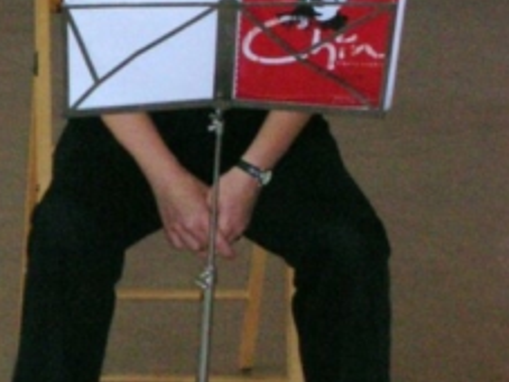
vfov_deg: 8.6
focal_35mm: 172
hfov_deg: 11.1
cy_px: 119
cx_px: -204
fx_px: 2528
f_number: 4
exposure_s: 1/120
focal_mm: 10.1
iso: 200
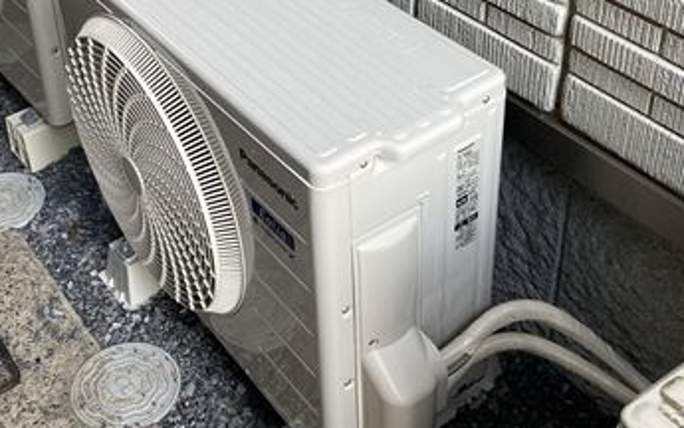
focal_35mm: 55
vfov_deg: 23.1
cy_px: 61
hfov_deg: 36.7
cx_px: 258
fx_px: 1026
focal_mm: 3.99
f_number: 1.8
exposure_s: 1/91
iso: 80
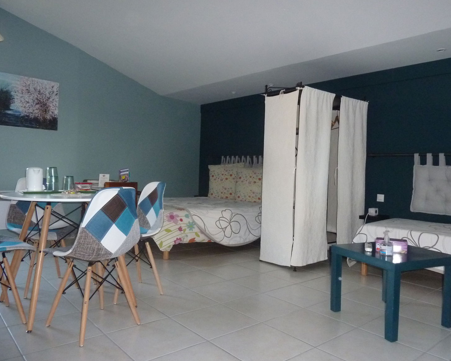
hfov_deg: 64.0
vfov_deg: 53.2
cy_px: 179
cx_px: 238
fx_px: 360
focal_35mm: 27
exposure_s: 1/60
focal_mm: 4.1
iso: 400
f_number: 3.3
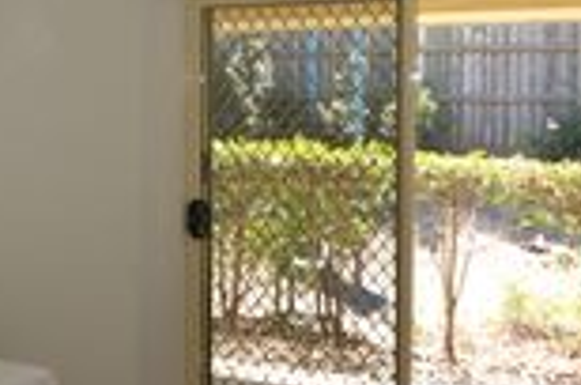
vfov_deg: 24.3
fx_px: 886
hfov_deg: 36.2
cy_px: 100
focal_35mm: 55
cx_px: 226
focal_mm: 12
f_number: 5.6
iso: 280
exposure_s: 1/125
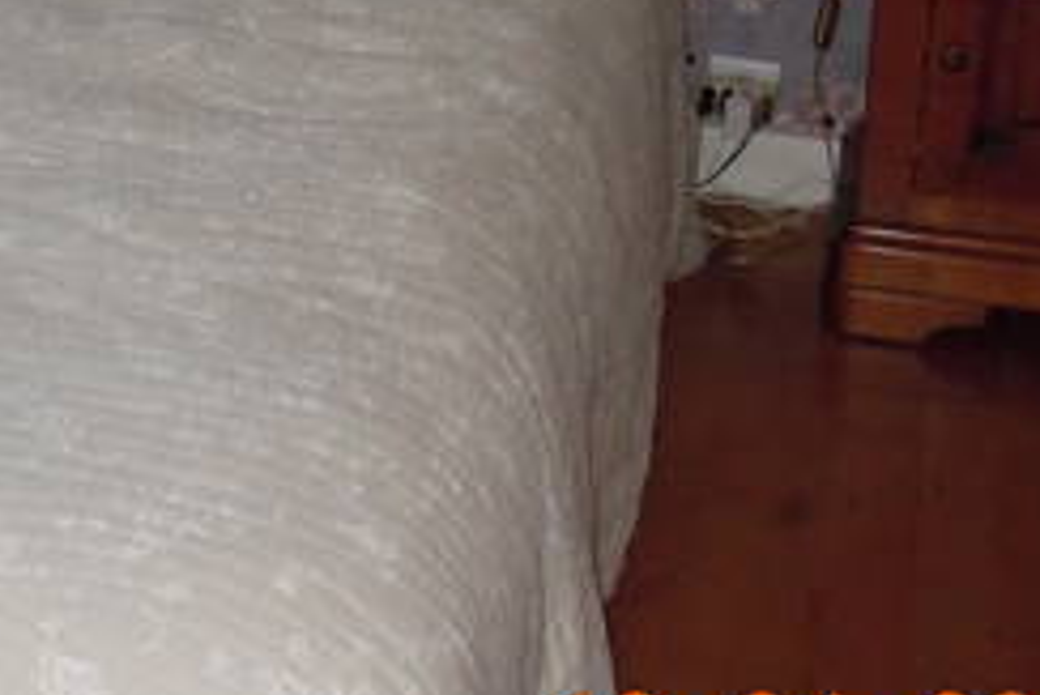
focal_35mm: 101
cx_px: -367
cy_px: -264
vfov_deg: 13.0
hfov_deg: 18.6
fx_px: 2919
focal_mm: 5.4
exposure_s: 1/30
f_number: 3.5
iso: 200
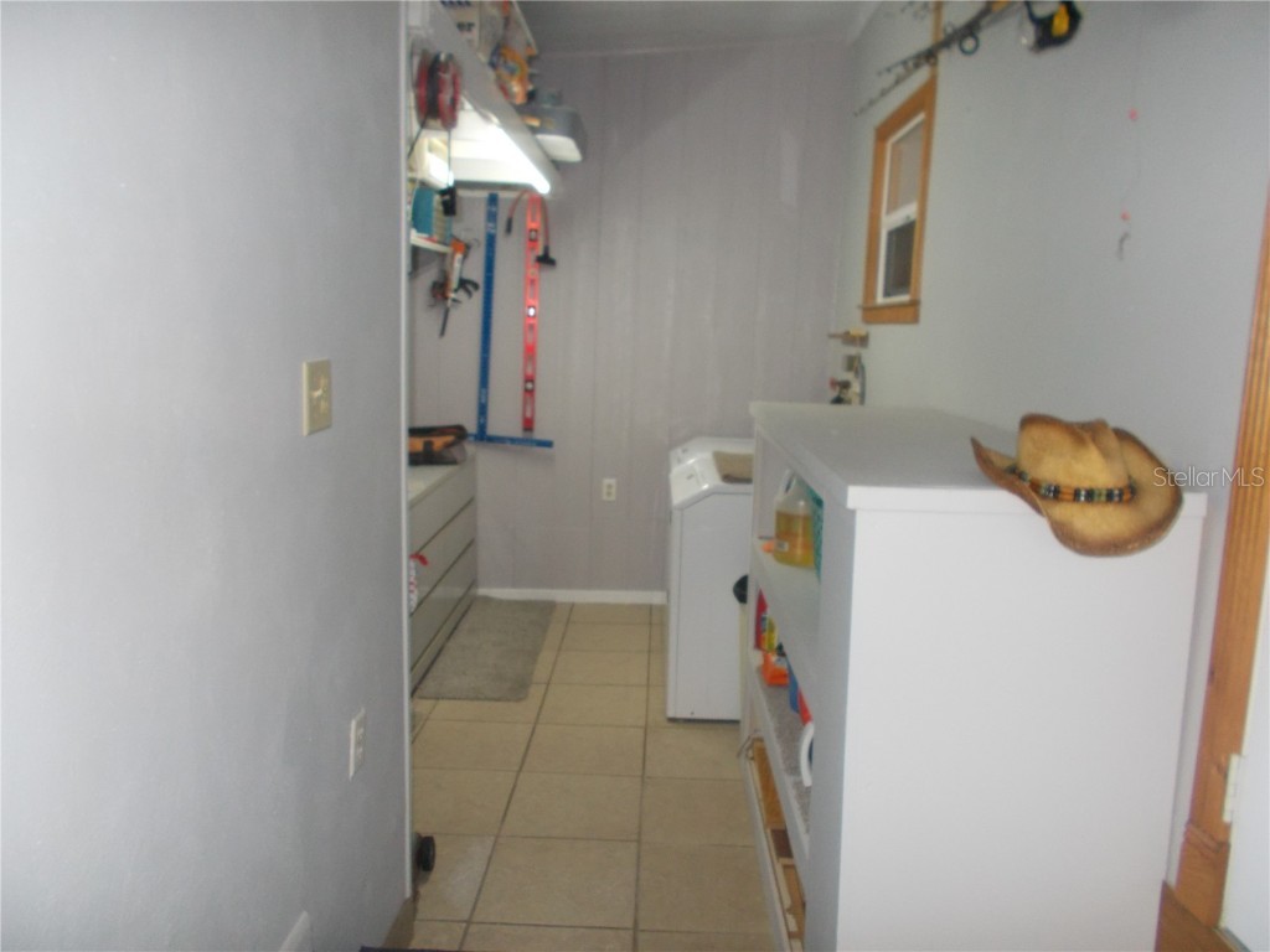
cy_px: 476
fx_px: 954
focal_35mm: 26
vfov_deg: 53.1
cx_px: 635
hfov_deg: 67.3
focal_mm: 4.6
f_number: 3.2
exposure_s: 1/25
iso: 200
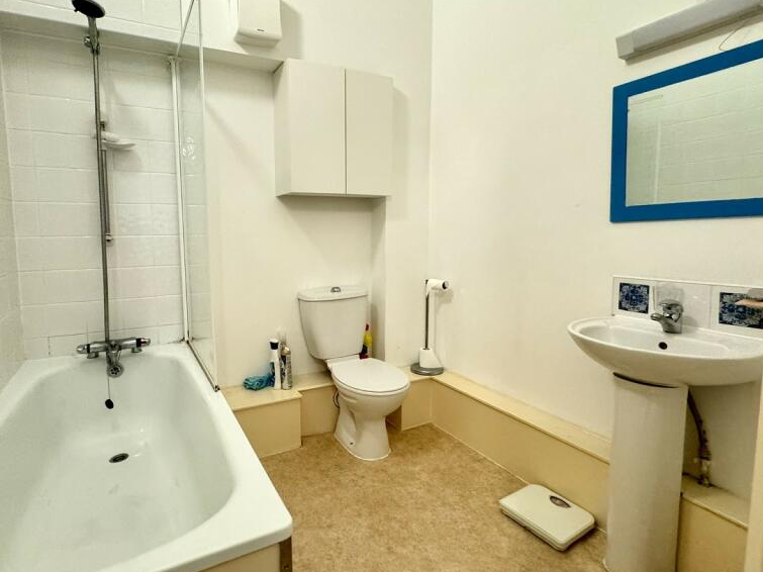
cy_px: 270
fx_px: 419
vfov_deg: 68.6
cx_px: 340
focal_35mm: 19
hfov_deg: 84.4
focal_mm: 2.22
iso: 500
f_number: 2.2
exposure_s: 1/50
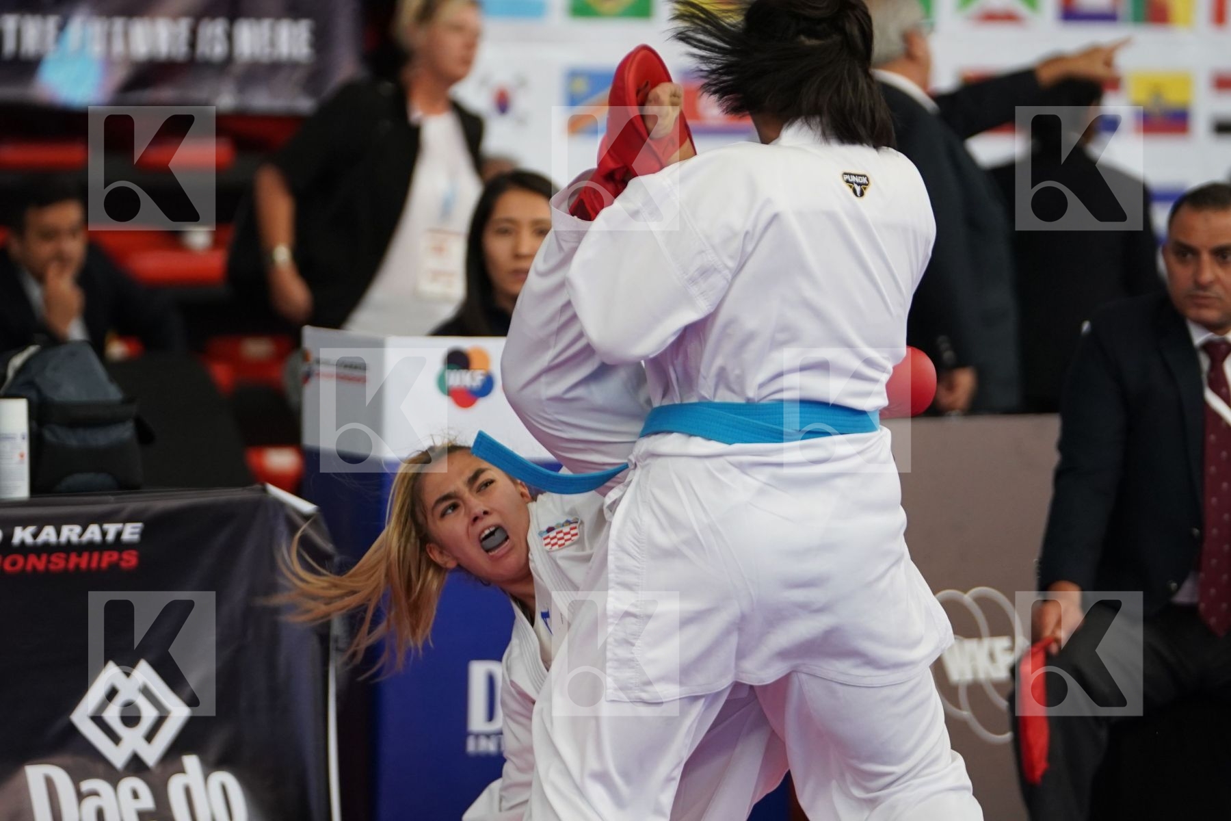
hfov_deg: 8.3
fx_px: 8445
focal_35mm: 247
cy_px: 410
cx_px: 616
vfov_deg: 5.6
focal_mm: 165
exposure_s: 1/800
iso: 1600
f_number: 2.8
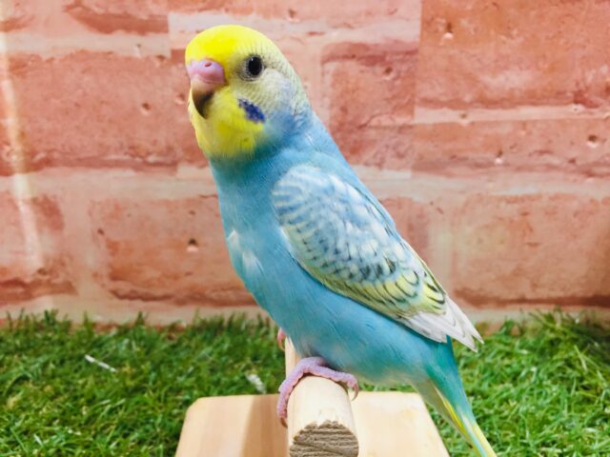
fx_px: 511
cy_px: 228
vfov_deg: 48.2
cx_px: 305
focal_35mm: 29
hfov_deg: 61.7
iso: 50
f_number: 2.2
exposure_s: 1/30
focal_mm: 4.15
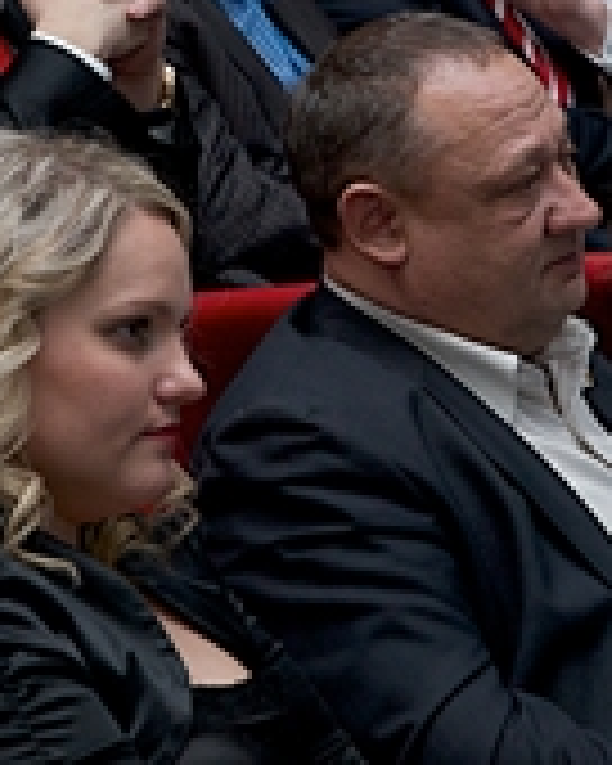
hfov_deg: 7.0
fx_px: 5004
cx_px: 288
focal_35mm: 221
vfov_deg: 8.7
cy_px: 72
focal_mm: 70
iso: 800
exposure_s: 1/60
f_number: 4
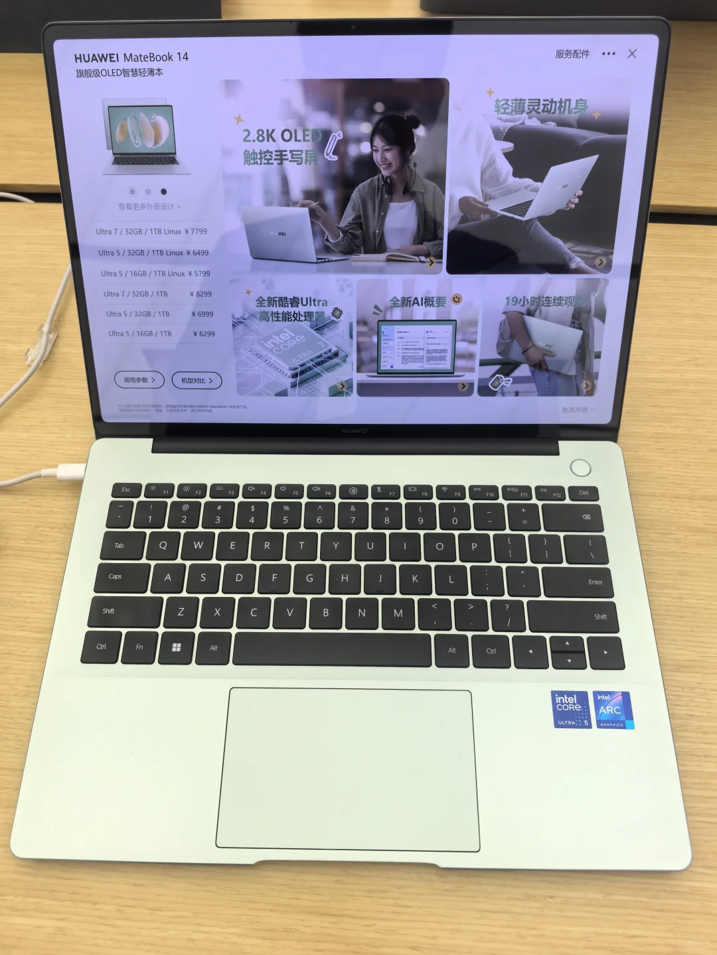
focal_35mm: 27
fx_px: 746
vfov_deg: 65.3
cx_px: 358
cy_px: 478
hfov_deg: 51.4
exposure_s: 1/225
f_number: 2
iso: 50
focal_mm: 6.35
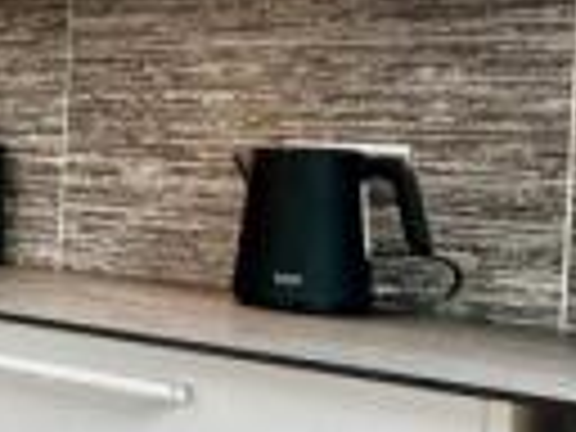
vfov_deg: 24.7
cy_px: 137
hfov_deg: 17.8
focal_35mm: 59
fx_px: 982
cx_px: -650
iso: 80
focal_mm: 1.57
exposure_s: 1/100
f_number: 1.8
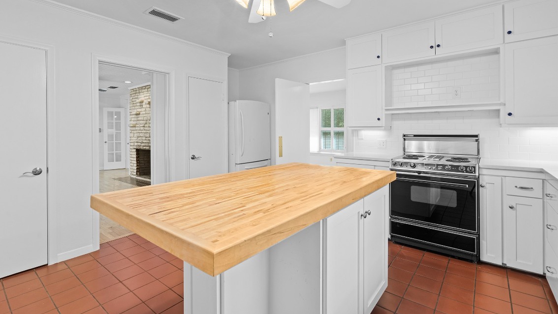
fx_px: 252
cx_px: 276
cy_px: 128
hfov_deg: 95.9
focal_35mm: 17
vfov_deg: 63.4
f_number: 8
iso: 320
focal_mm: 16
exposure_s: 1/2.5
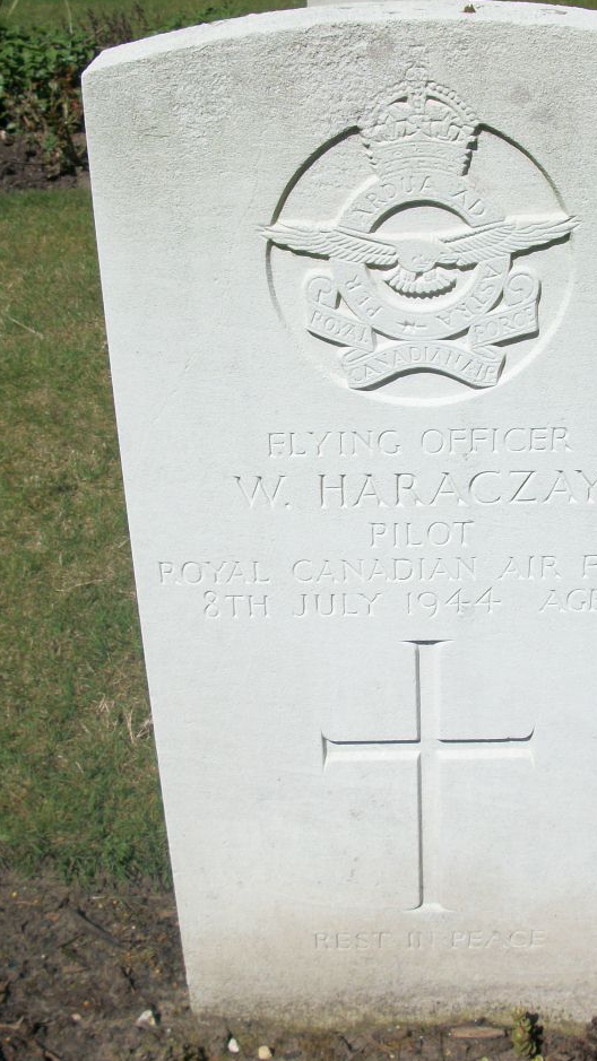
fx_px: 1464
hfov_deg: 22.9
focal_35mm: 52
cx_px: 421
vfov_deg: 39.9
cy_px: 550
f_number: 8.8
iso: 80
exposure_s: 1/320
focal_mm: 6.3
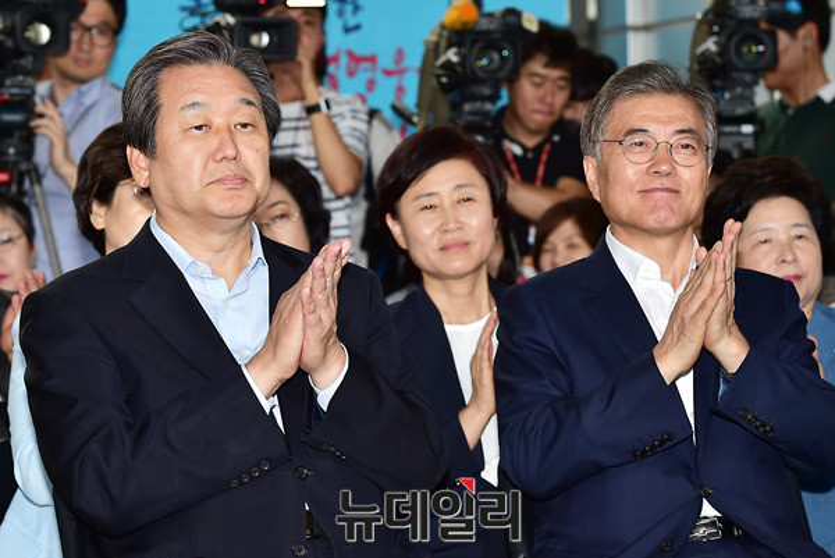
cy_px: 279
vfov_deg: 12.5
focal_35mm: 110
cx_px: 418
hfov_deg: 18.6
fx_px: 2553
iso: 640
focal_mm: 110
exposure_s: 1/250
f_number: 6.3
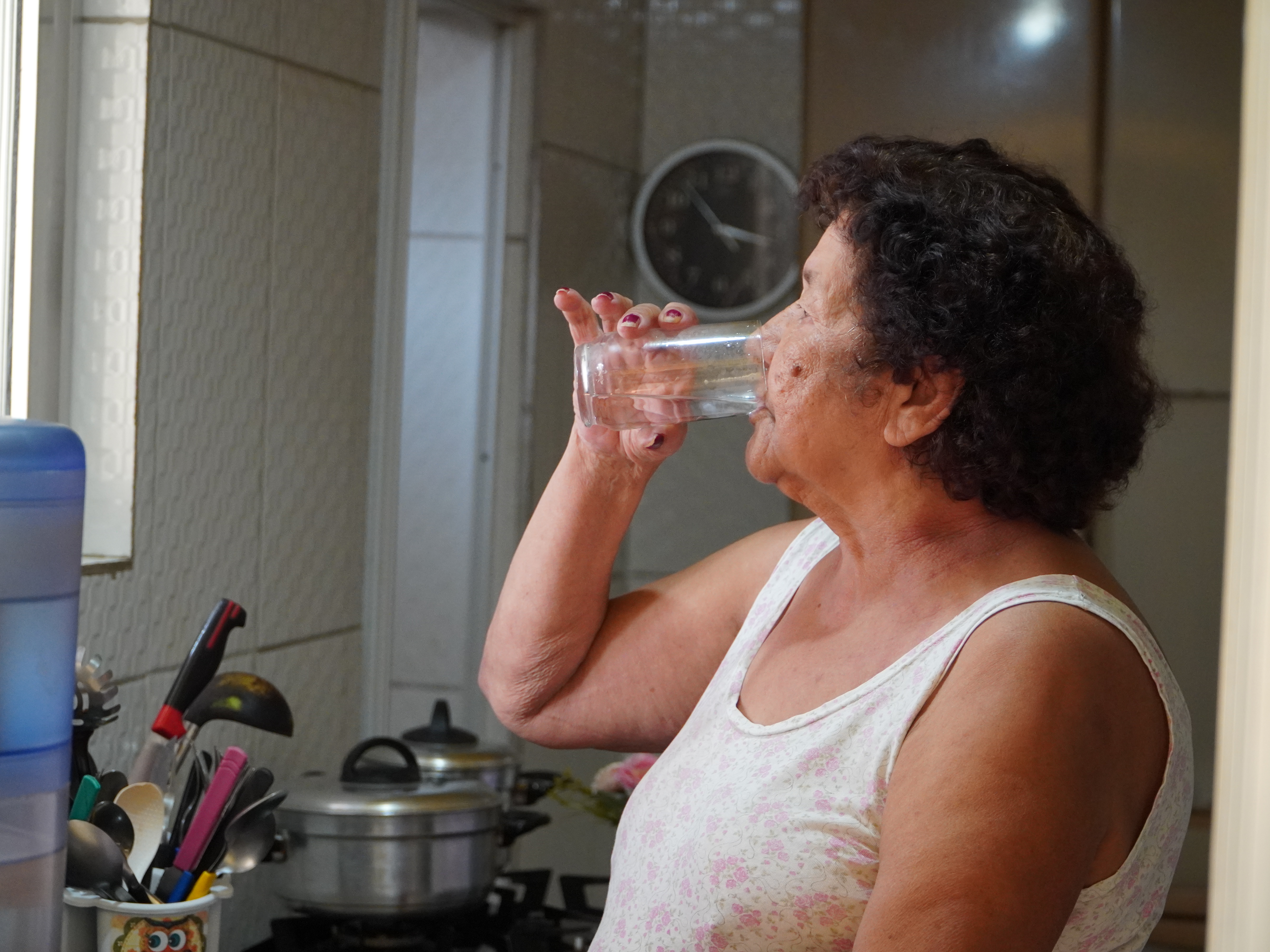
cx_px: 668
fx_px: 3339
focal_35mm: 91
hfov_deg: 21.5
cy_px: 476
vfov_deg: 16.2
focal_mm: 56
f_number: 4
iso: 2000
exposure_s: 1/160
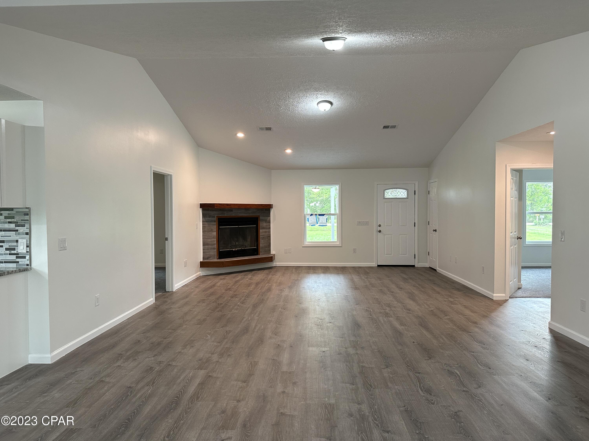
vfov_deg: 56.8
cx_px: 294
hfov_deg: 71.6
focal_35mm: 24
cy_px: 220
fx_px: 408
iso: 200
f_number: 1.78
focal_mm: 6.86
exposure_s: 1/60
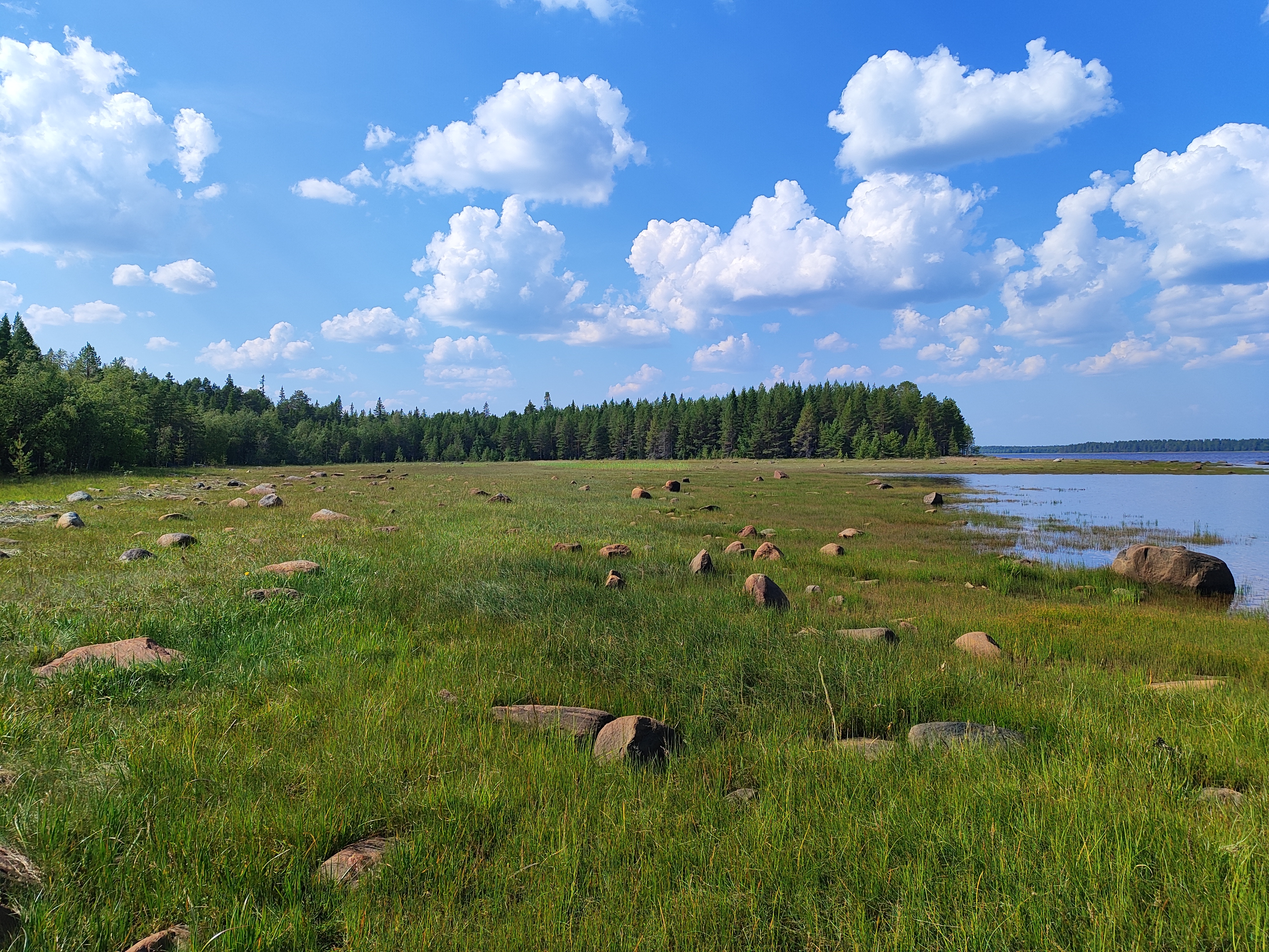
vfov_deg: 56.8
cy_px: 476
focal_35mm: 24
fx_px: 880
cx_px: 634
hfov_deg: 71.6
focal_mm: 5.89
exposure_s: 1/912
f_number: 1.89
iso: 50
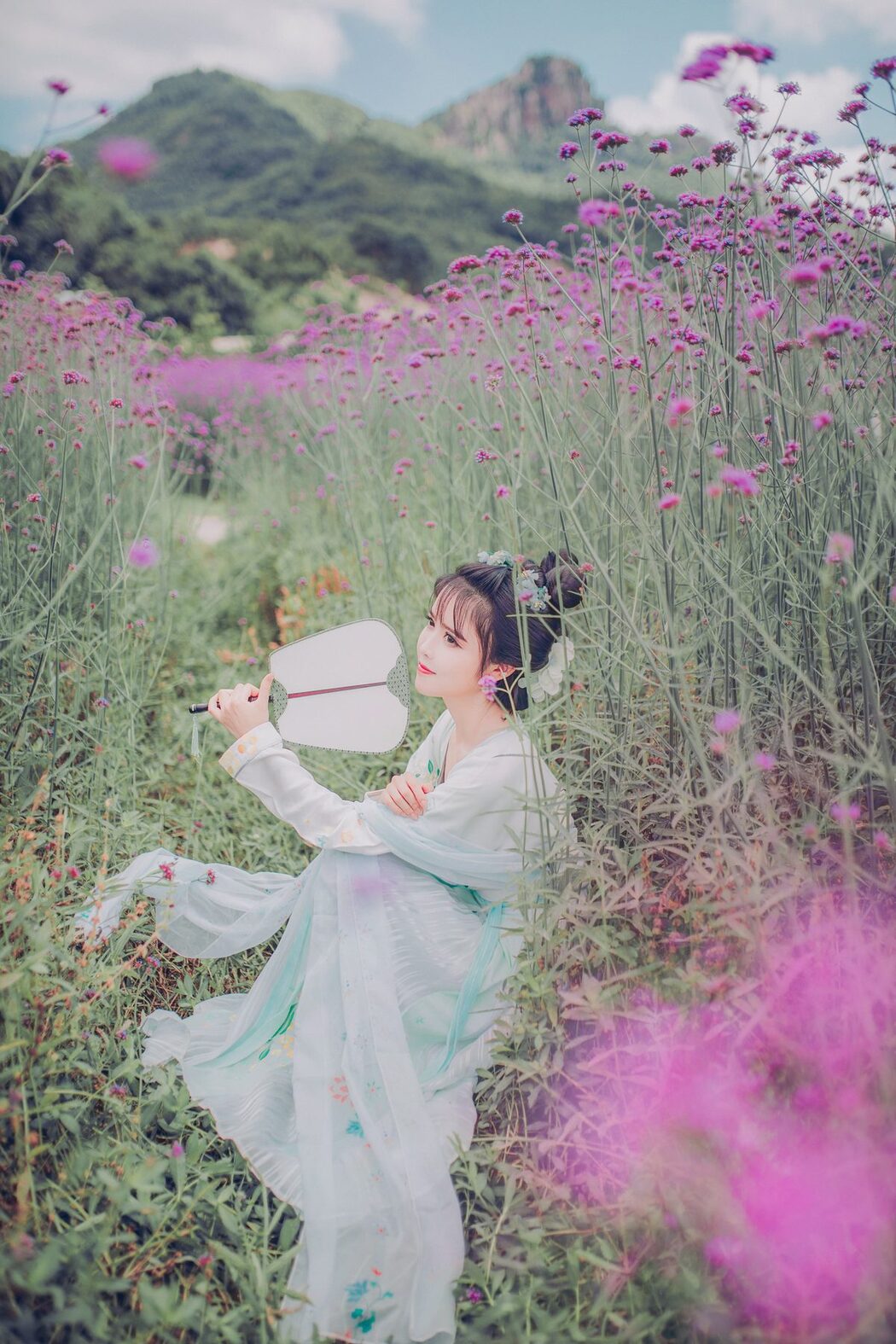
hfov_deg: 38.9
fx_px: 1269
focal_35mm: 34
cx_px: 448
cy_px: 672
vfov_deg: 55.8
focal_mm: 35
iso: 100
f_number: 1.4
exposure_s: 1/2500
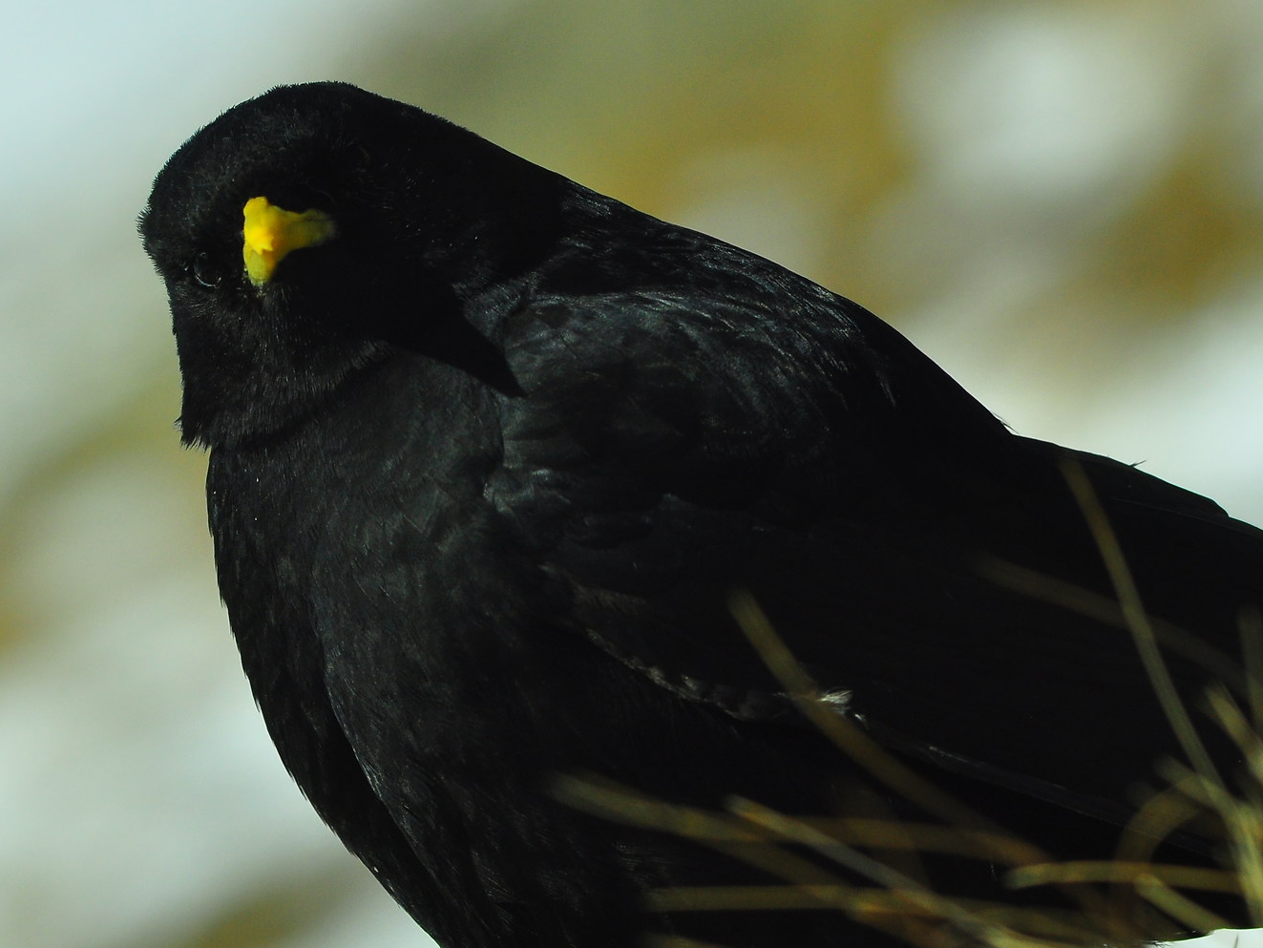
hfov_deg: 4.7
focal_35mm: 418
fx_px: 15255
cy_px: 732
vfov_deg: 3.6
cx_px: 345
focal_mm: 160
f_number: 8
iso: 400
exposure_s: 1/2500
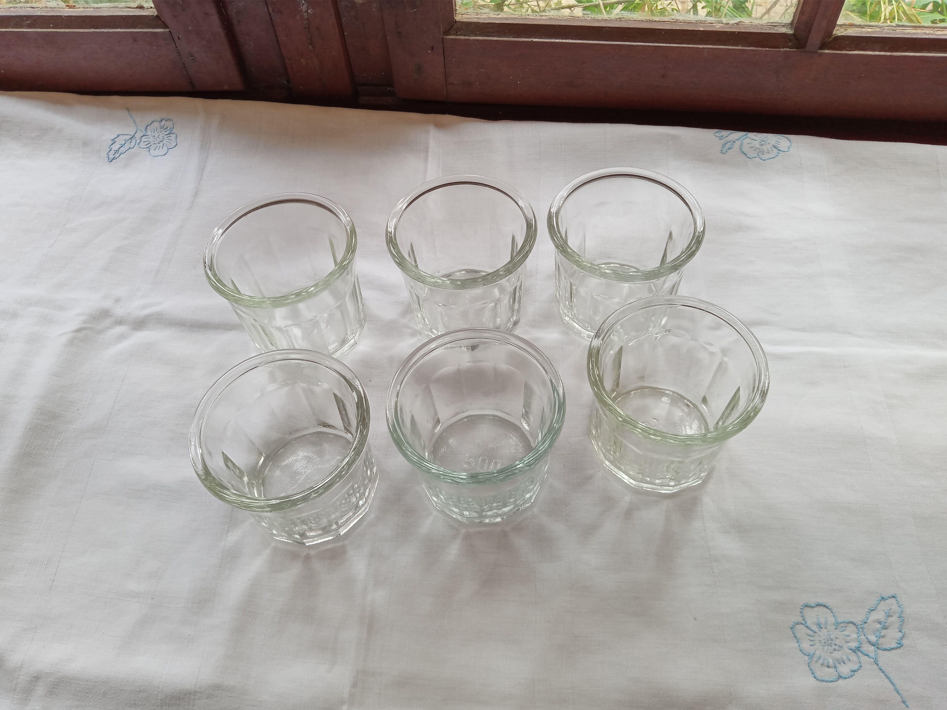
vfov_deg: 49.7
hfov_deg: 63.4
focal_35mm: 28
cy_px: 355
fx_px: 766
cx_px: 474
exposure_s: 1/213
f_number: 1.8
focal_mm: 3.57
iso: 111
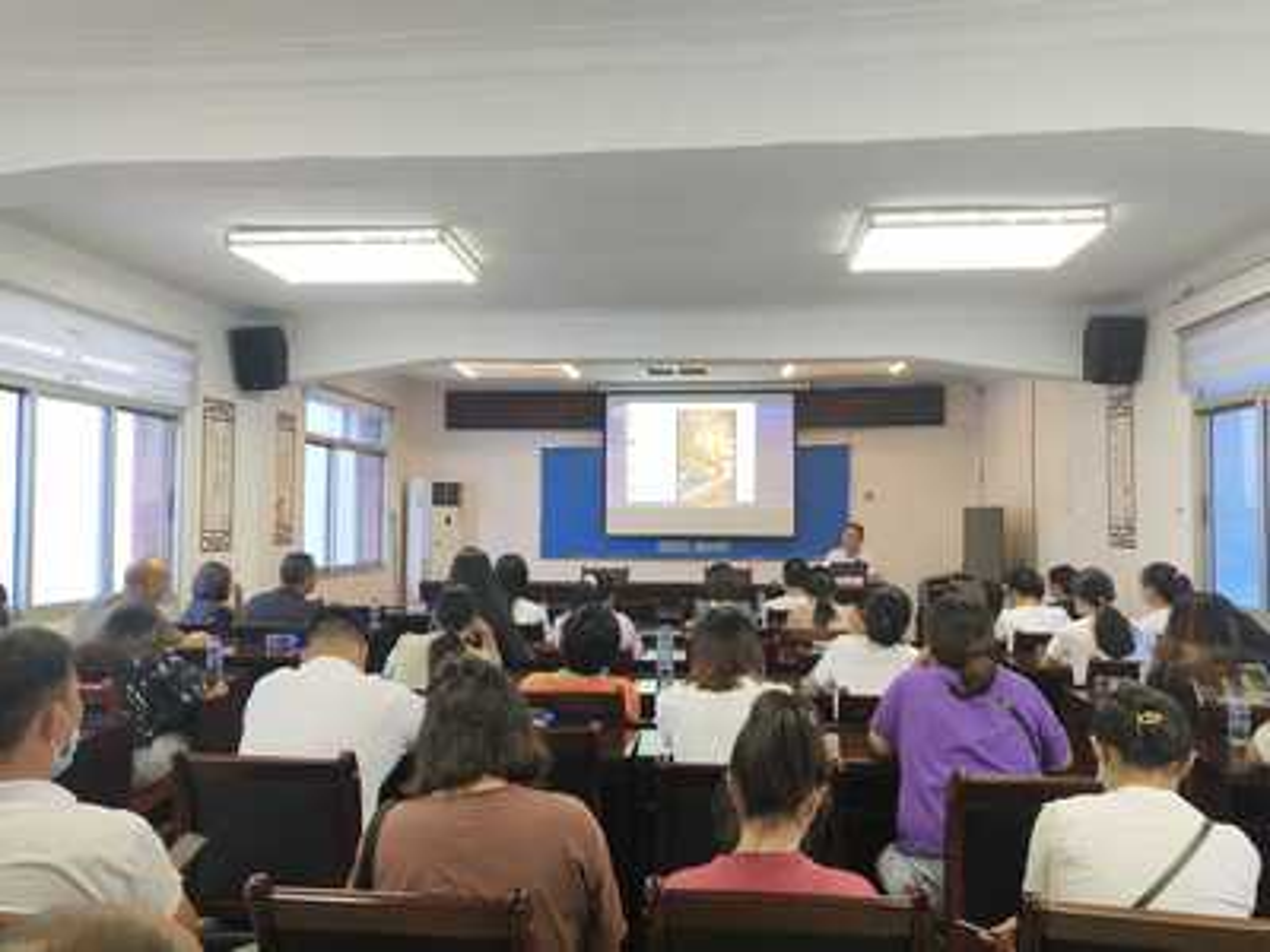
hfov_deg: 60.0
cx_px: 635
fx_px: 1101
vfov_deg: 46.8
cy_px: 476
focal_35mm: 30
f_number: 1.8
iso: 142
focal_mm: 3.95
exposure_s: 1/50
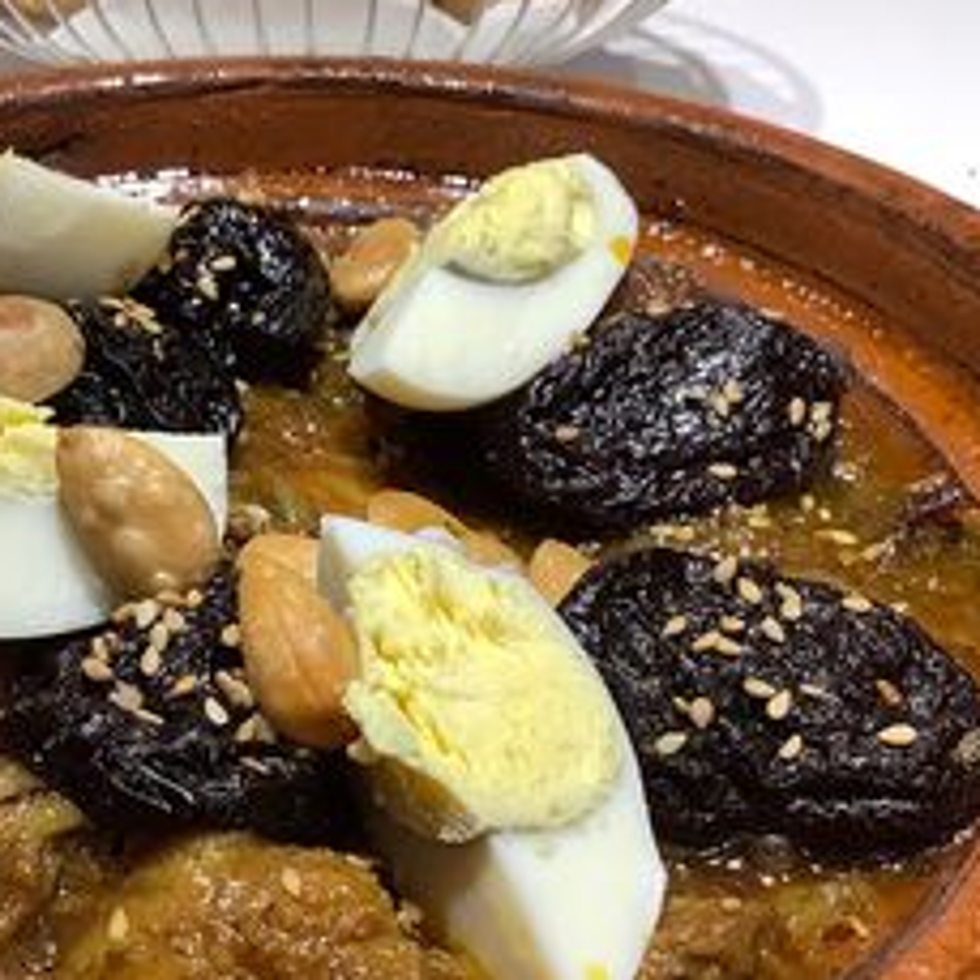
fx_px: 1634
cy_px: 563
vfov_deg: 33.3
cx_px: 330
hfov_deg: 33.1
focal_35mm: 51
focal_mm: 3.3
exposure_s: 1/50
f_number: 2.4
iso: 50
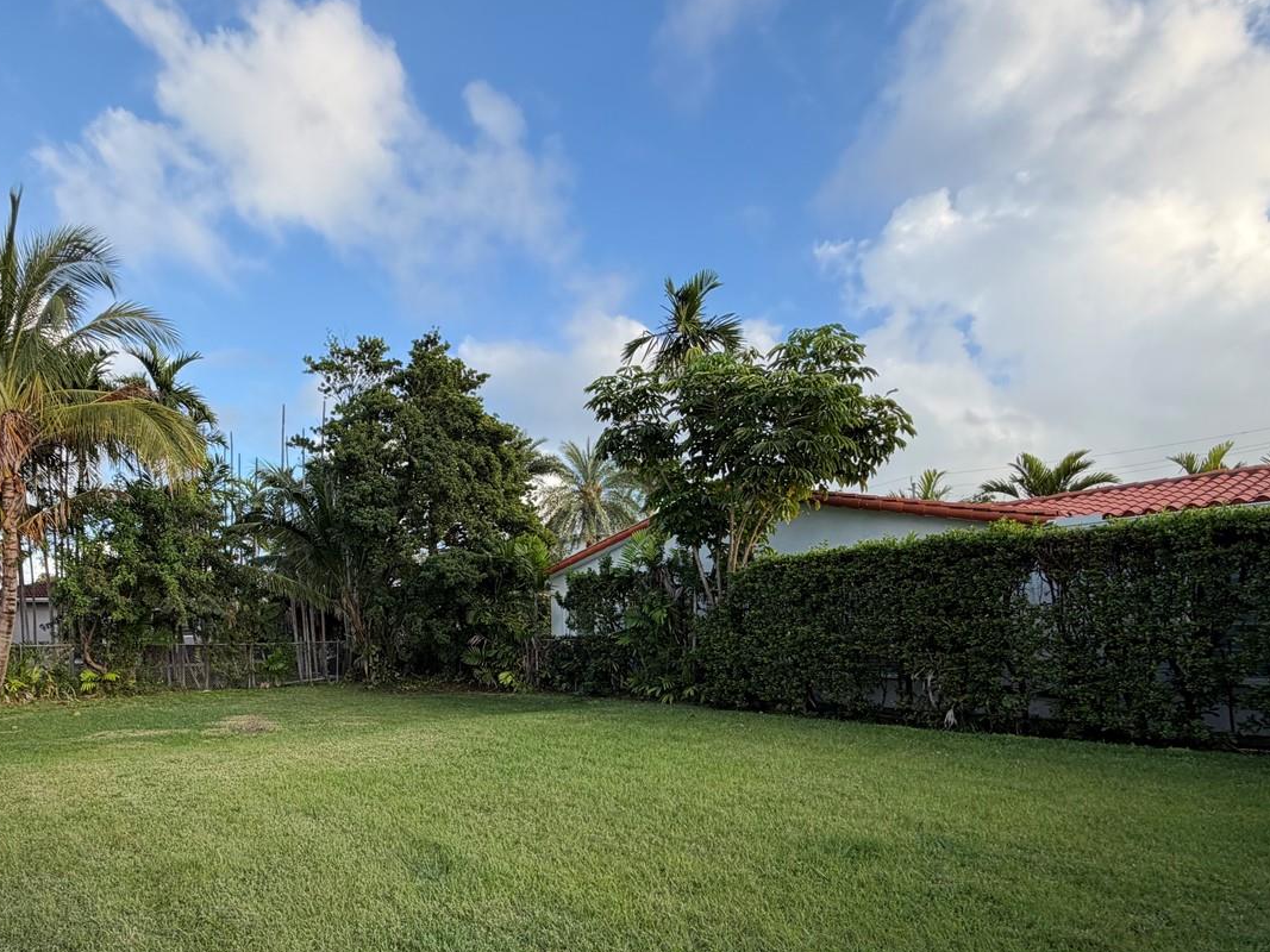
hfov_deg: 77.6
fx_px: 770
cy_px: 653
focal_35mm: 21
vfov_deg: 61.5
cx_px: 477
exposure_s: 1/502
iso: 50
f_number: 2.2
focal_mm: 2.22
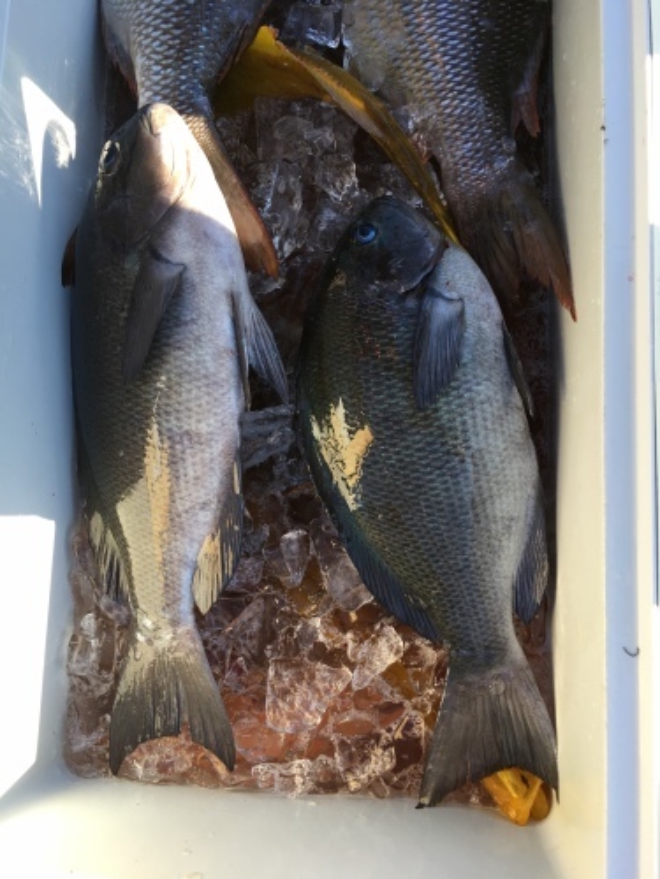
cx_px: 330
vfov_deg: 61.7
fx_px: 737
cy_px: 440
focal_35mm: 29
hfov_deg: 48.2
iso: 25
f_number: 2.2
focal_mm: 4.15
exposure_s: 1/120
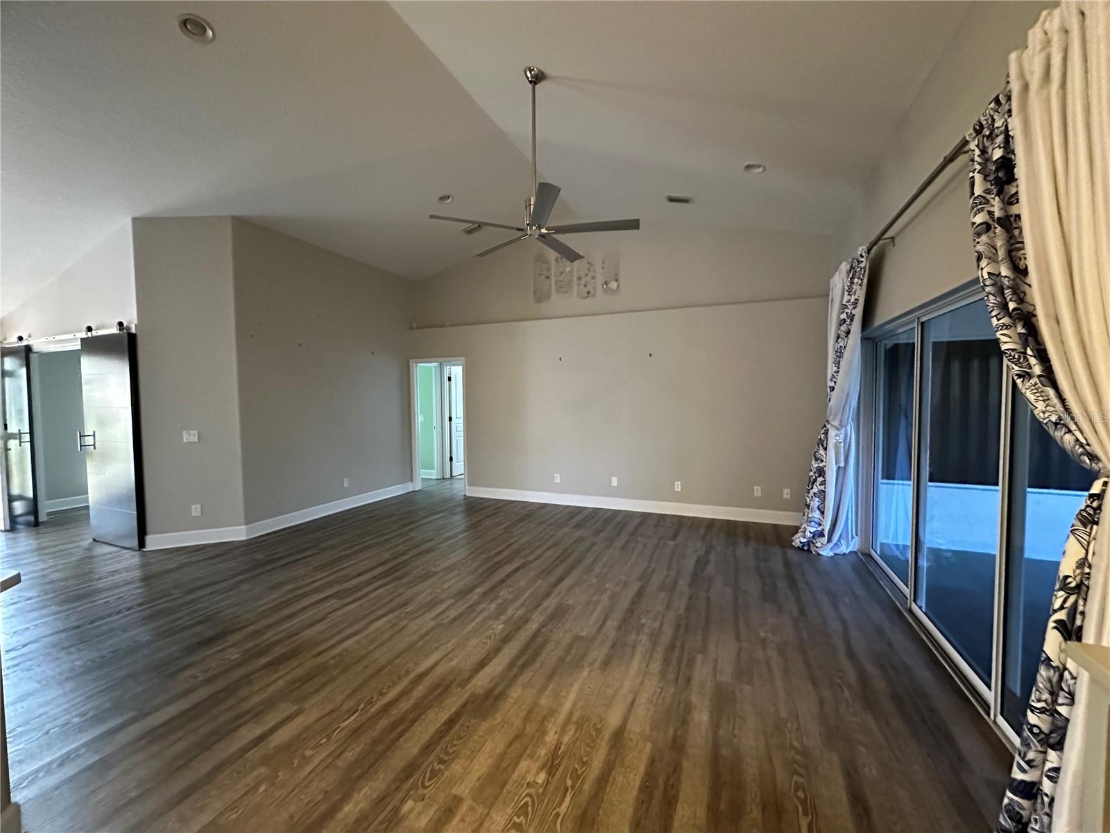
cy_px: 416
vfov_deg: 85.7
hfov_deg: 102.1
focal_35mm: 14
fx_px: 449
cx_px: 555
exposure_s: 1/60
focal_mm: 2.22
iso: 1000
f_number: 2.2
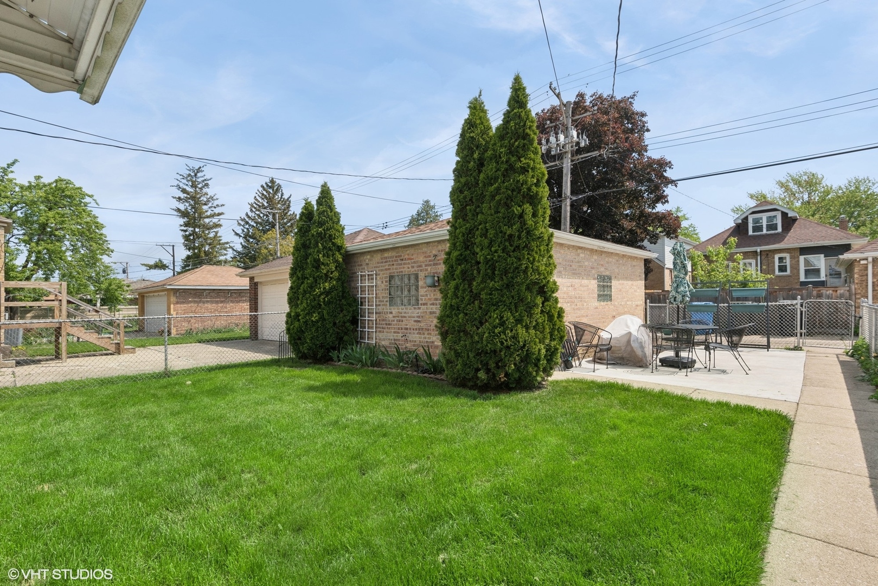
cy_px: 293
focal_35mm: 16
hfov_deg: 96.7
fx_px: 390
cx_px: 439
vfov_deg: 73.8
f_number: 8
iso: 400
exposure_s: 1/1250
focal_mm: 16
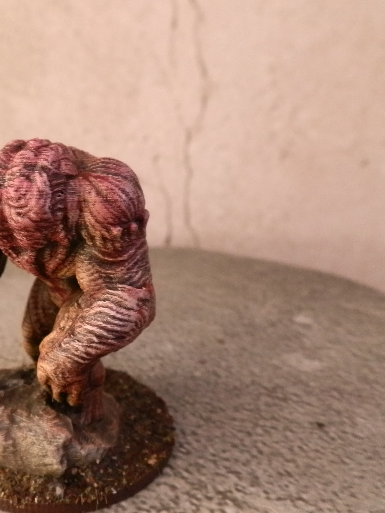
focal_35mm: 38
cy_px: 252
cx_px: 79
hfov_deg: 36.5
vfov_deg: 49.0
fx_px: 564
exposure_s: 1/100
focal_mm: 5
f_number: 3.1
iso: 400
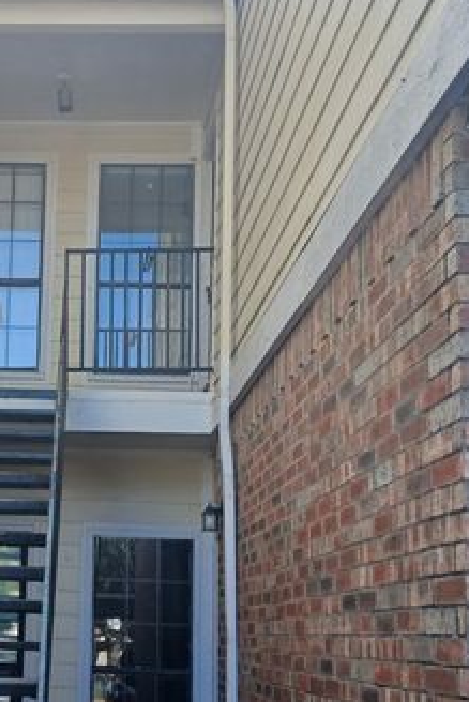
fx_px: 1074
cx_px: 19
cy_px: 463
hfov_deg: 23.8
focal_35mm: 55
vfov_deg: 35.9
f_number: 1.8
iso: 20
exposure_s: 1/120
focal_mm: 3.98
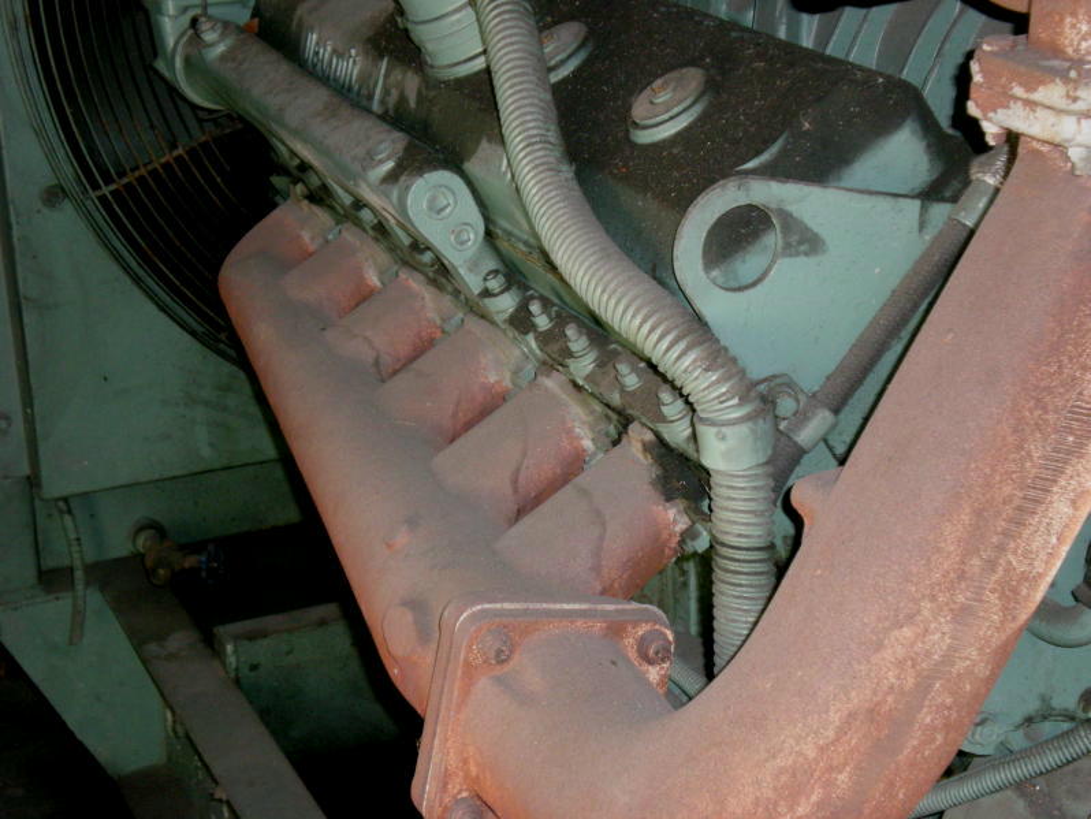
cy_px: 410
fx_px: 2333
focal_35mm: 74
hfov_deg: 26.3
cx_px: 546
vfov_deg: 19.9
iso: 307
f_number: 4.6
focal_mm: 12.3
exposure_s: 1/120
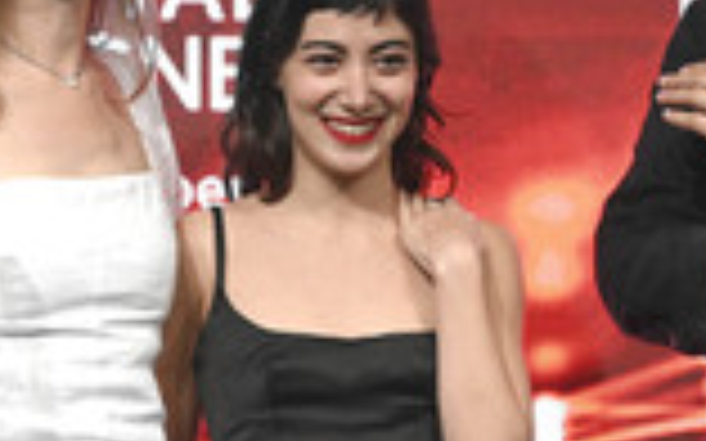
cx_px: 272
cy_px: 230
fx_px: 3943
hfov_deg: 10.2
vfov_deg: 6.4
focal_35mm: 205
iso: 3200
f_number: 3.5
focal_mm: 70
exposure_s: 1/500
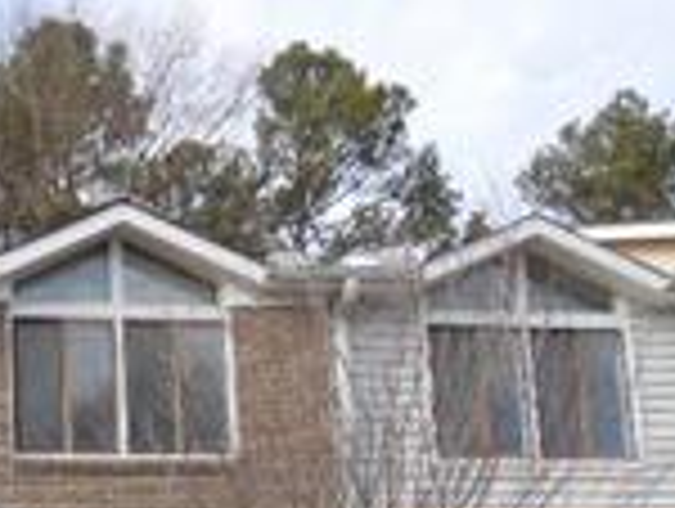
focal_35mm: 69
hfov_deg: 26.2
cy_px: 575
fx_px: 1348
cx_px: -45
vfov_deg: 20.3
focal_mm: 5.3
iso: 80
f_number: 3.8
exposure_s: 1/320
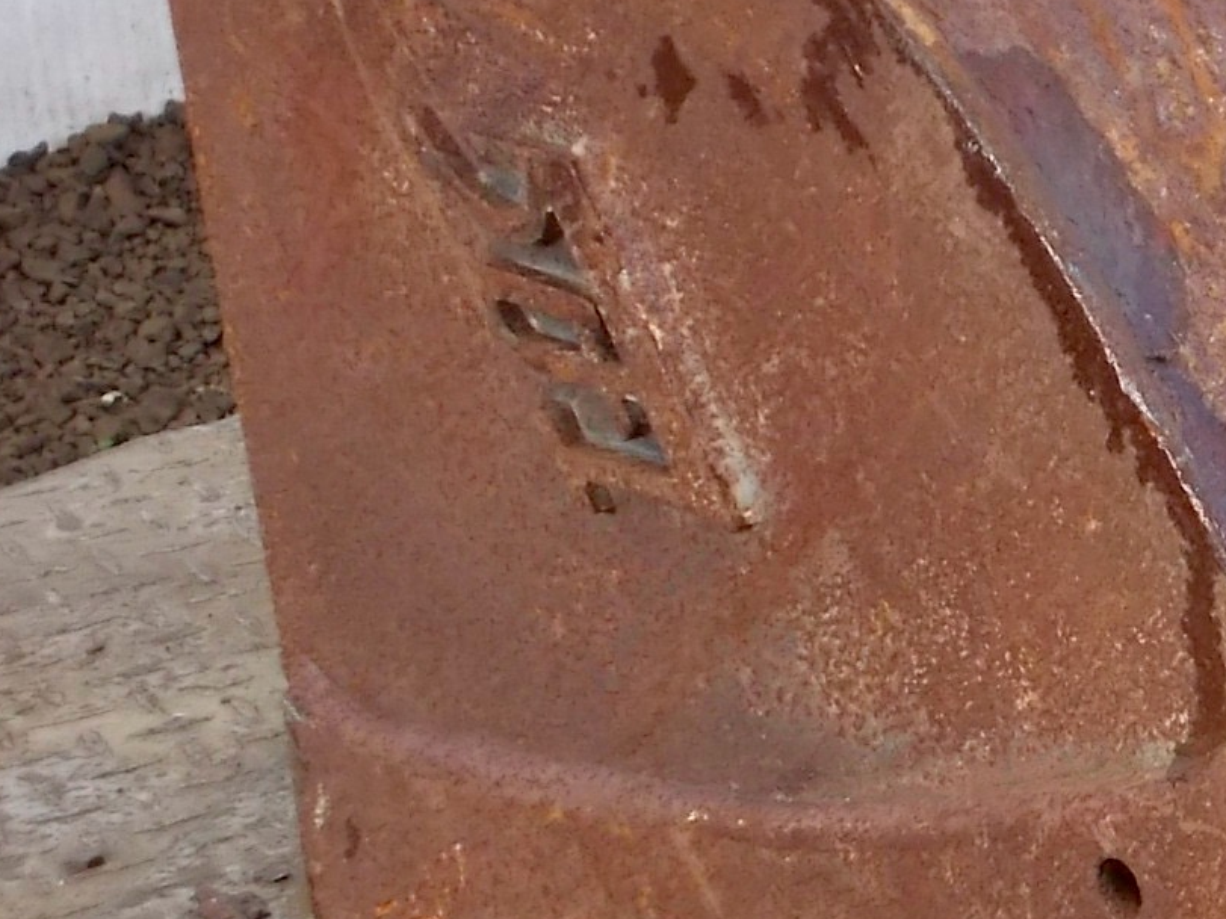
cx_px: 1648
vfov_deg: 7.0
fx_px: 7543
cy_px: 509
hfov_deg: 9.1
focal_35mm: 213
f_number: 5.8
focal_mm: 13.5
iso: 200
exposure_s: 1/60
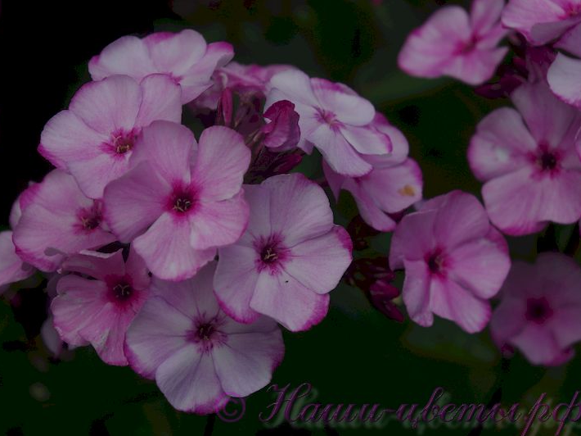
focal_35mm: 89
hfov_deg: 22.0
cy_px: 219
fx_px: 1493
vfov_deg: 16.6
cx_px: 278
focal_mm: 55
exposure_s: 1/180
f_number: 8
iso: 100
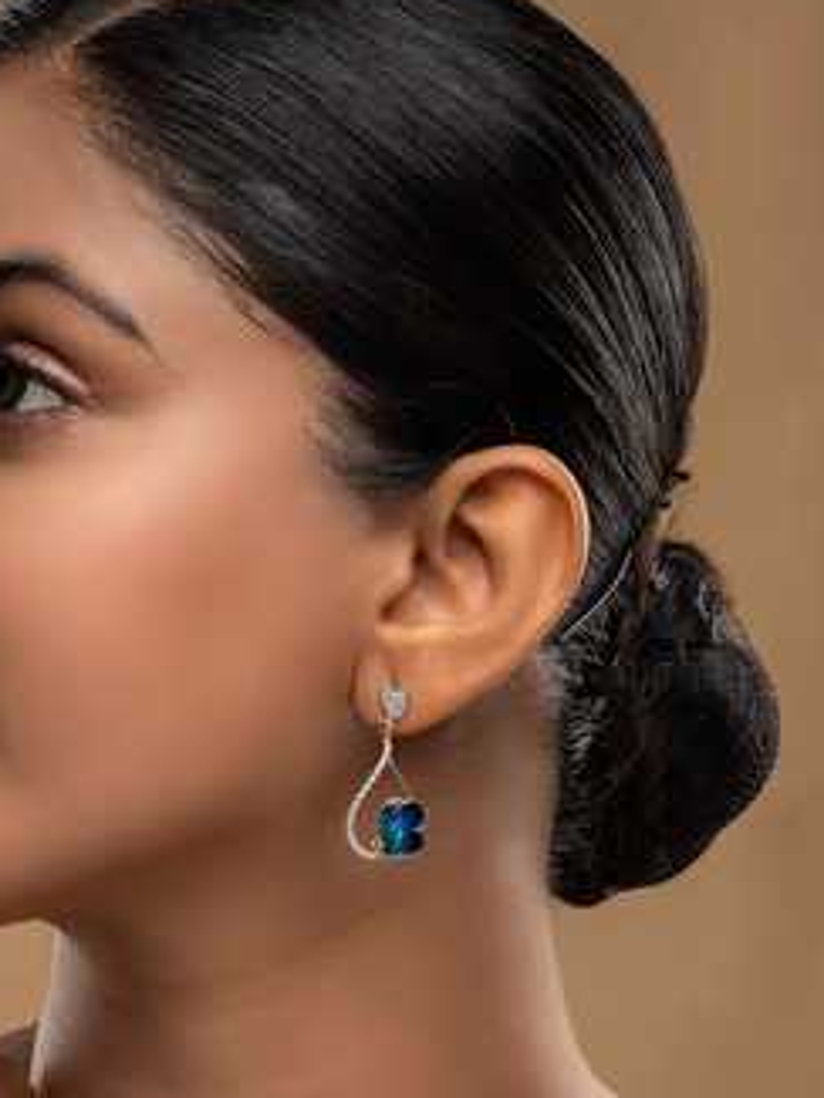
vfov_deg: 14.9
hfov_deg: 11.2
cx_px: 236
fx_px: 4187
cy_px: 742
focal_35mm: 132
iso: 125
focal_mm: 85
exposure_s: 1/125
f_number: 14
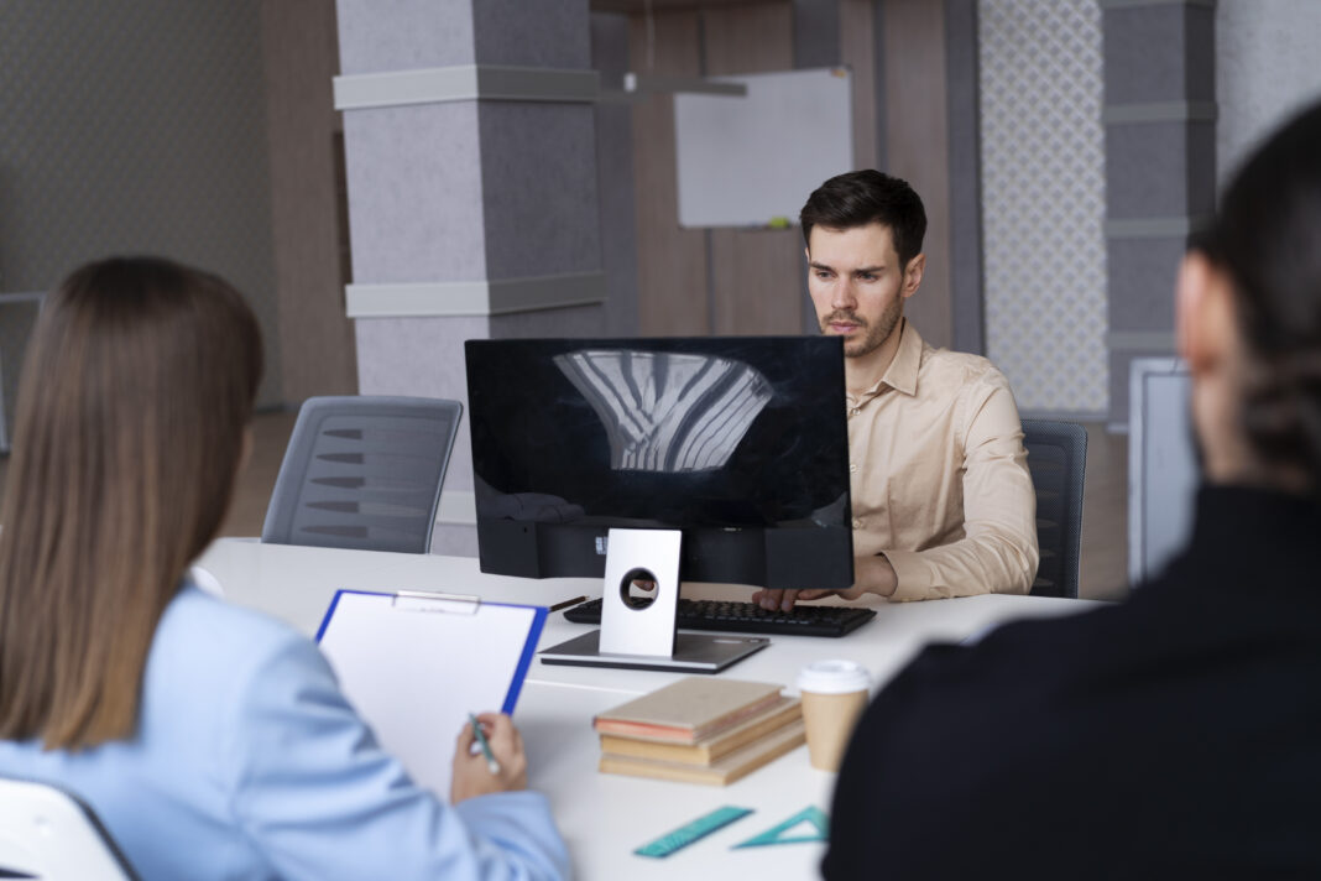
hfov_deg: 36.2
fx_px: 2018
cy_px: 440
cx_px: 660
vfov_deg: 24.6
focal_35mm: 55
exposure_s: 1/200
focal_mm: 55
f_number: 2.8
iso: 200
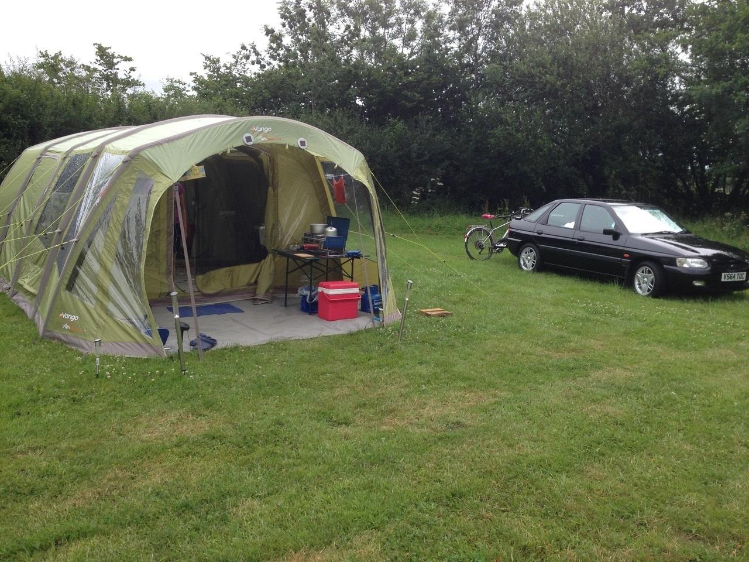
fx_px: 714
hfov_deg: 55.4
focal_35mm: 33
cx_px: 374
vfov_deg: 42.9
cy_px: 281
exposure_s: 1/723
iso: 50
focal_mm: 4.12
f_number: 2.4
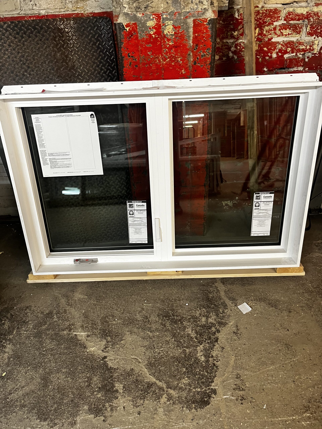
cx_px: 161
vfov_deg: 67.3
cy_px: 214
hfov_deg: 53.1
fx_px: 322
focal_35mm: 26
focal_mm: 5.1
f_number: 1.6
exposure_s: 1/43
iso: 160
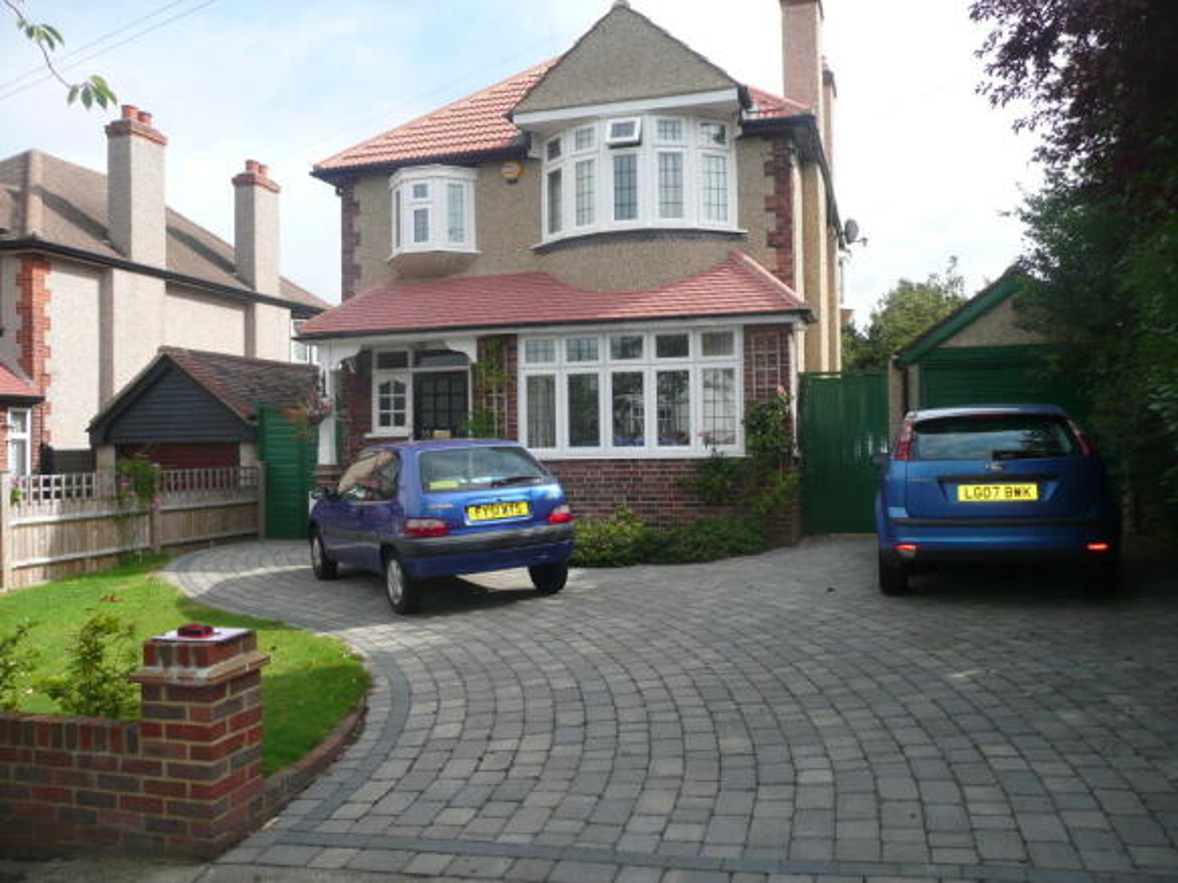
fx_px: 953
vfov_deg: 49.7
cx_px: 589
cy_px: 442
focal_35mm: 28
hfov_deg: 63.5
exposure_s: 1/500
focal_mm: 4.6
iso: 100
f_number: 3.3
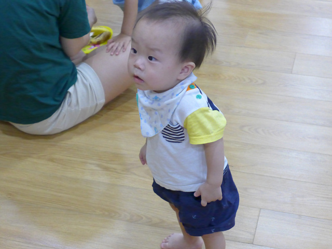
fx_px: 719
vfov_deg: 19.6
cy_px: 124
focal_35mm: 75
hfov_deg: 26.0
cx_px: 166
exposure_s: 1/400
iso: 1600
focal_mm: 14.7
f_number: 2.2
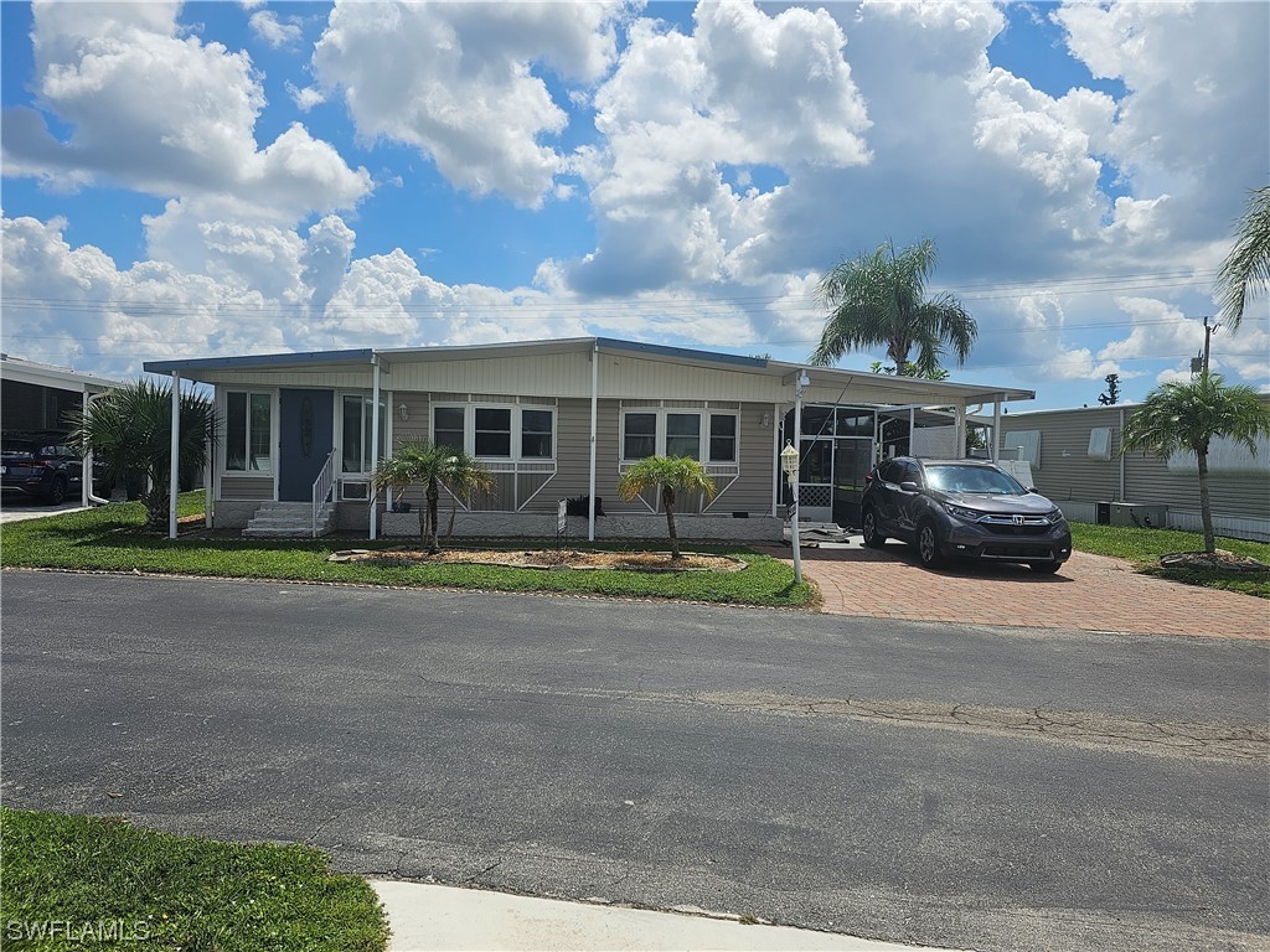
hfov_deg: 73.9
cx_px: 635
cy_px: 476
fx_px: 844
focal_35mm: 23
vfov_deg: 58.9
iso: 10
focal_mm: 6.3
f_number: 1.7
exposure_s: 1/1761
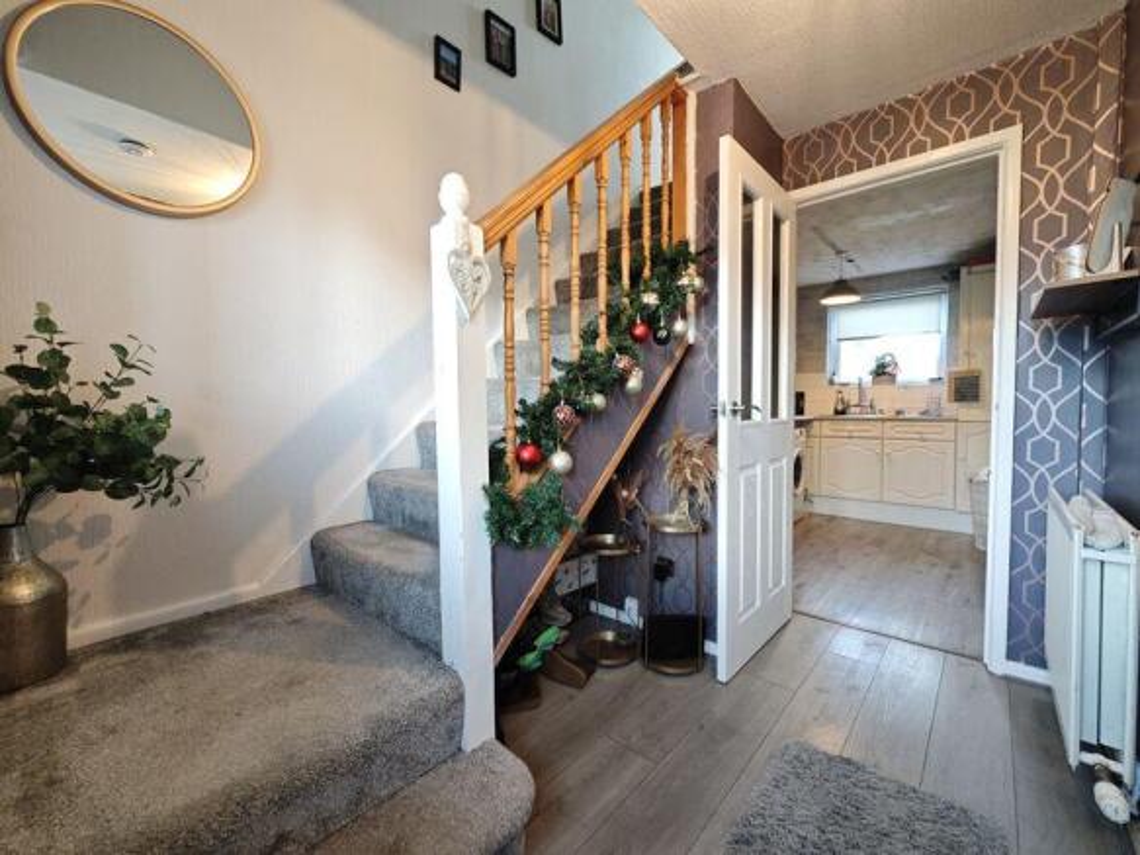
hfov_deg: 110.5
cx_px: 570
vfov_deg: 94.5
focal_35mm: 12
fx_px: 395
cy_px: 428
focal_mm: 2.03
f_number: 1.8
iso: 200
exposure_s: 1/33.3
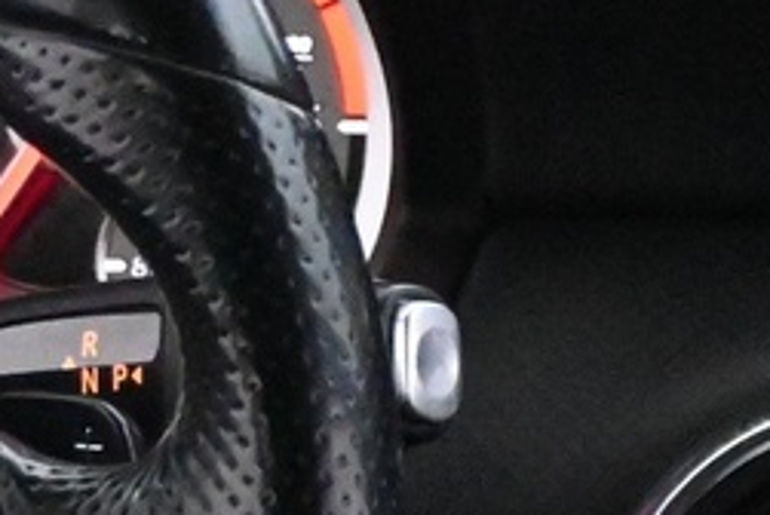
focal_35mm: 305
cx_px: 1598
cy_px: 963
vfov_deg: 4.5
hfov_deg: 6.5
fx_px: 6523
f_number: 5
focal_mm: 31.5
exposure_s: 1/50
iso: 12800
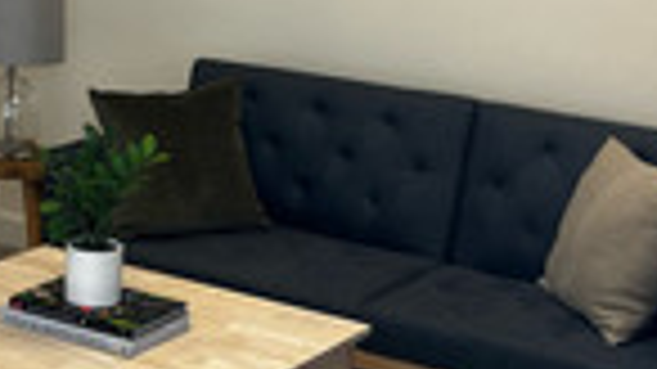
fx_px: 1689
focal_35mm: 97
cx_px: -130
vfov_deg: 12.4
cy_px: 34
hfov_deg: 20.6
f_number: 1.6
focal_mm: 5.1
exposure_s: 1/122
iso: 80
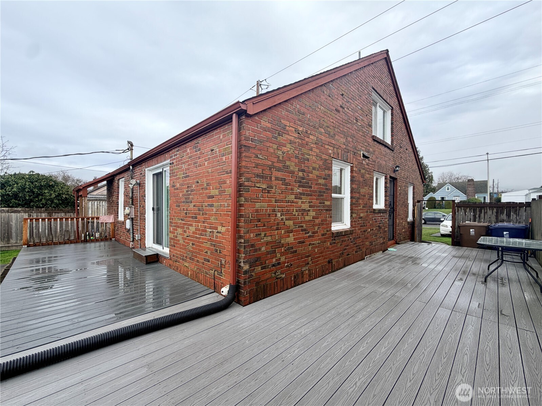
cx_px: 271
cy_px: 203
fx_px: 219
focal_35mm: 14
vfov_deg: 85.7
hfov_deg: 102.1
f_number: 2.2
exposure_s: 1/502
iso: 50
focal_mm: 2.22
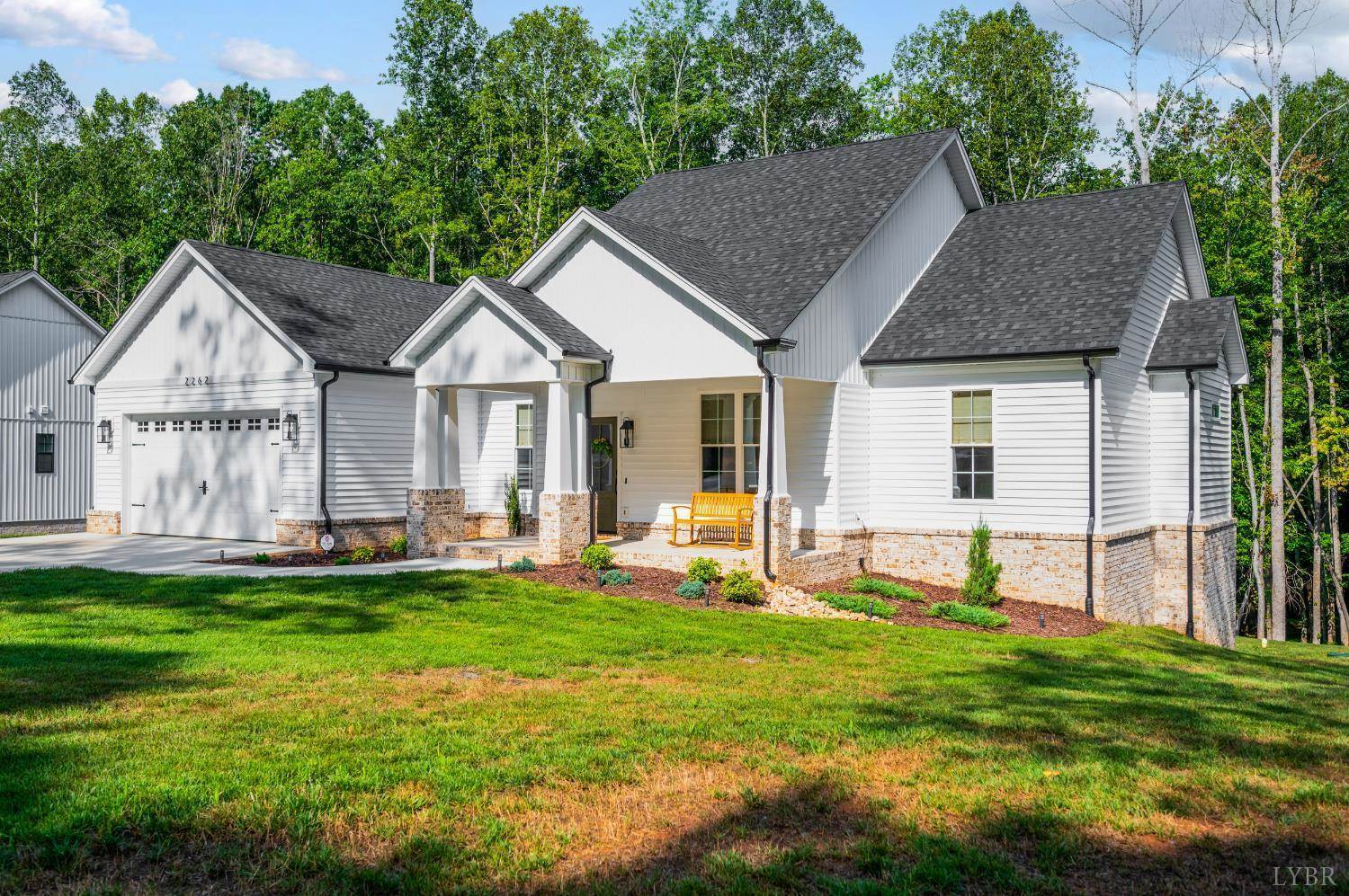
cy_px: 448
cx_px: 674
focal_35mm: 30
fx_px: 1123
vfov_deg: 43.5
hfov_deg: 62.0
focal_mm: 30
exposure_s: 1/5000
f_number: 4
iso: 800
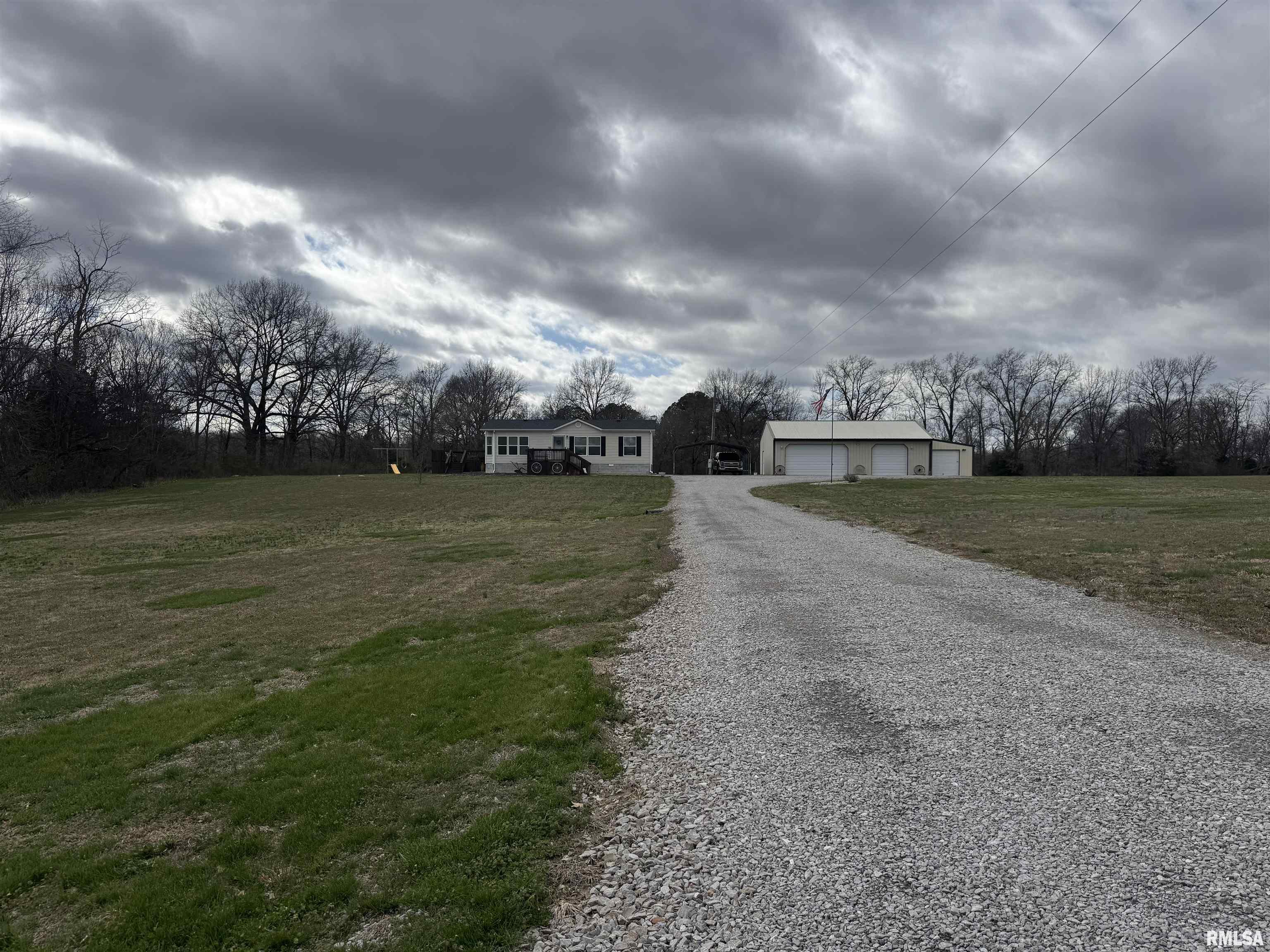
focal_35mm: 24
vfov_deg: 56.8
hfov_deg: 71.6
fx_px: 881
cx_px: 635
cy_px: 476
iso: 80
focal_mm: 6.76
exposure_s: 1/7937
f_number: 1.78
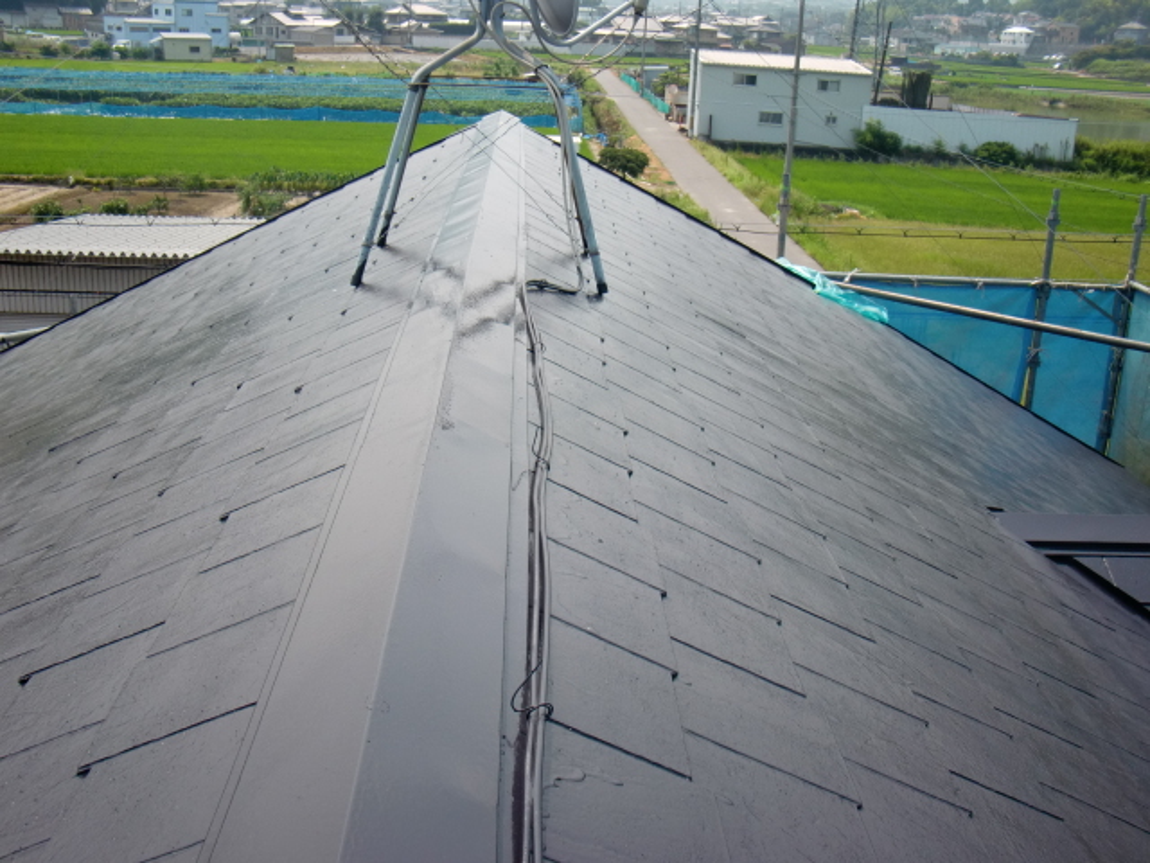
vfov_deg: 37.7
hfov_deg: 49.0
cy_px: 432
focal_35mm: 38
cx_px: 575
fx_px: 1262
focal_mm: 6.66
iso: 64
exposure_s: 1/500
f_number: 3.9
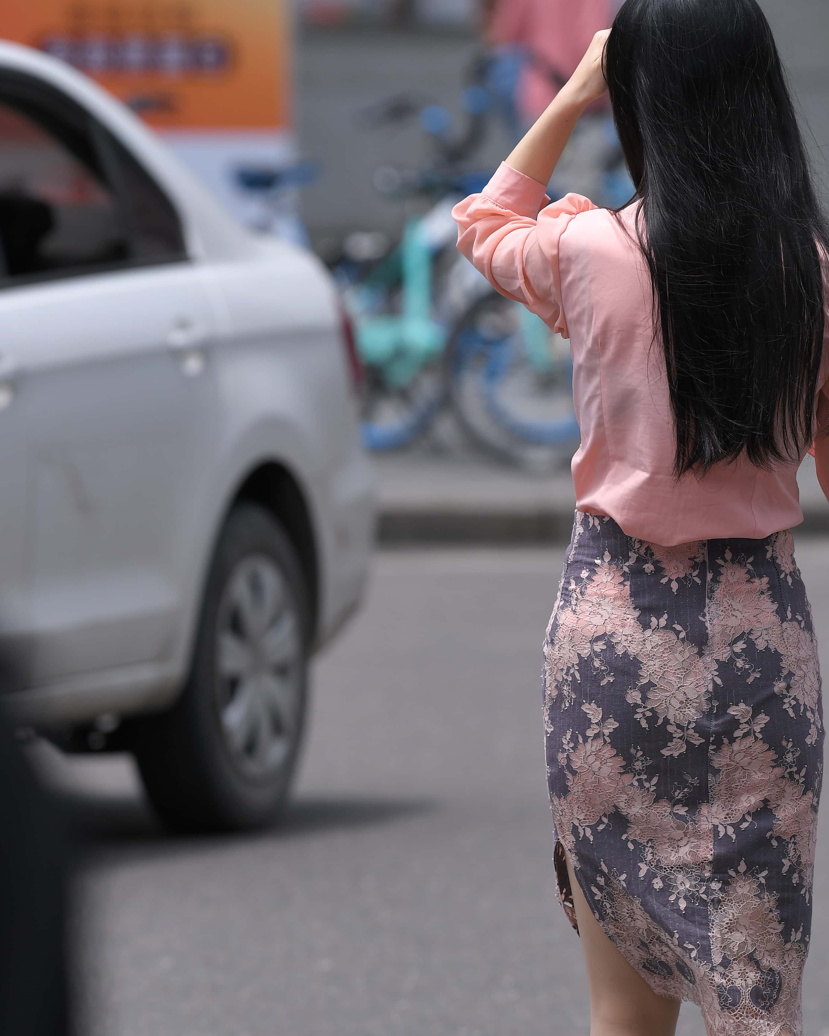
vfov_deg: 4.3
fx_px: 13861
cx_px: 679
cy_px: 588
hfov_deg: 3.4
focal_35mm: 452
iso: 125
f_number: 4
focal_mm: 200
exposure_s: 1/800
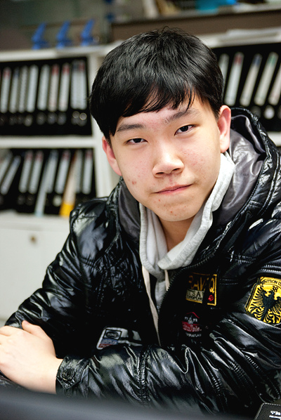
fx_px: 806
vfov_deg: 29.2
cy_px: 210
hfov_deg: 19.8
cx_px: 140
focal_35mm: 69
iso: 640
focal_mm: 46
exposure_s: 1/60
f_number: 3.2
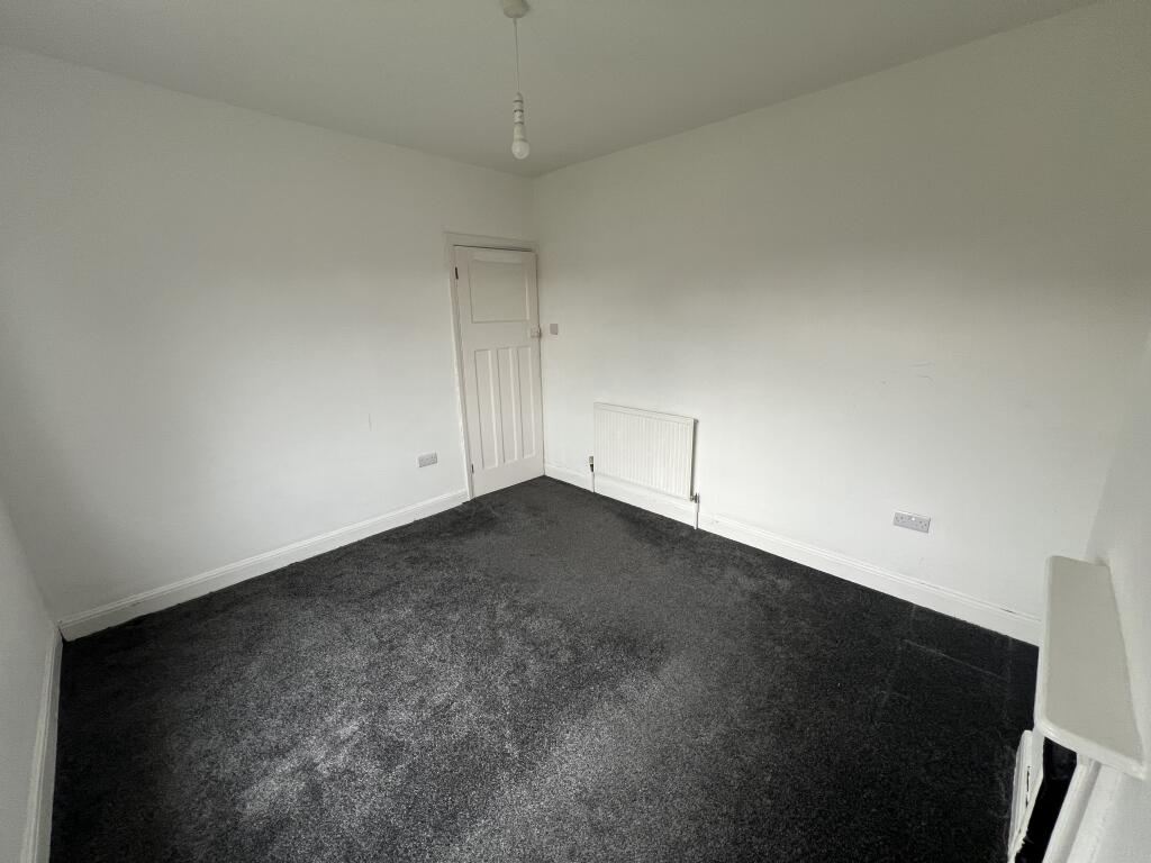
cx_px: 576
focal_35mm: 13
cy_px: 432
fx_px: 432
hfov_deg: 106.2
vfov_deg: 89.9
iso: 100
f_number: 1.8
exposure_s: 1/99
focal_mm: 1.57
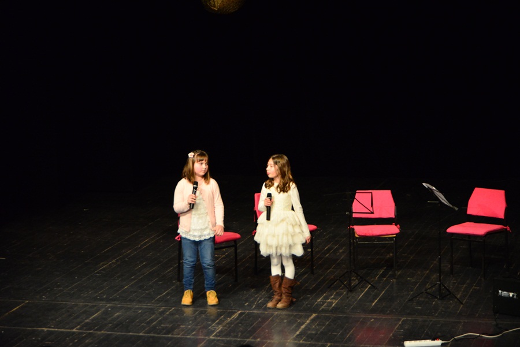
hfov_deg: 17.1
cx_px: 260
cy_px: 174
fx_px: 1734
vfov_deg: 11.4
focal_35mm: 120
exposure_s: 1/100
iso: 4000
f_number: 5.6
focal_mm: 120
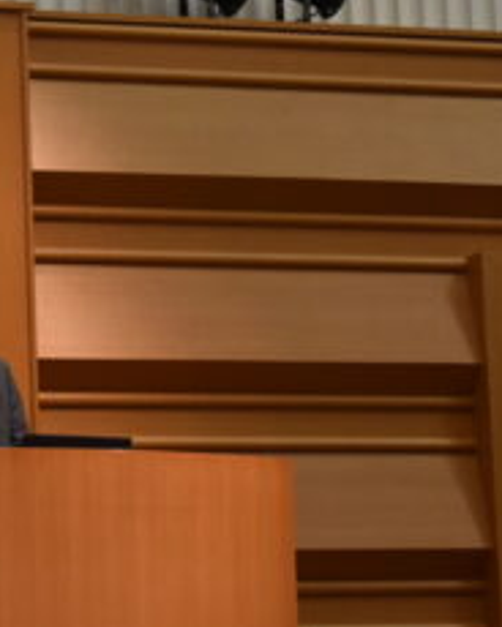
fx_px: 3120
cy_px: 249
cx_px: -25
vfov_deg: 11.5
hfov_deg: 9.1
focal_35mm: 168
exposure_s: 1/60
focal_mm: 55
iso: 1100
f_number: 5.6
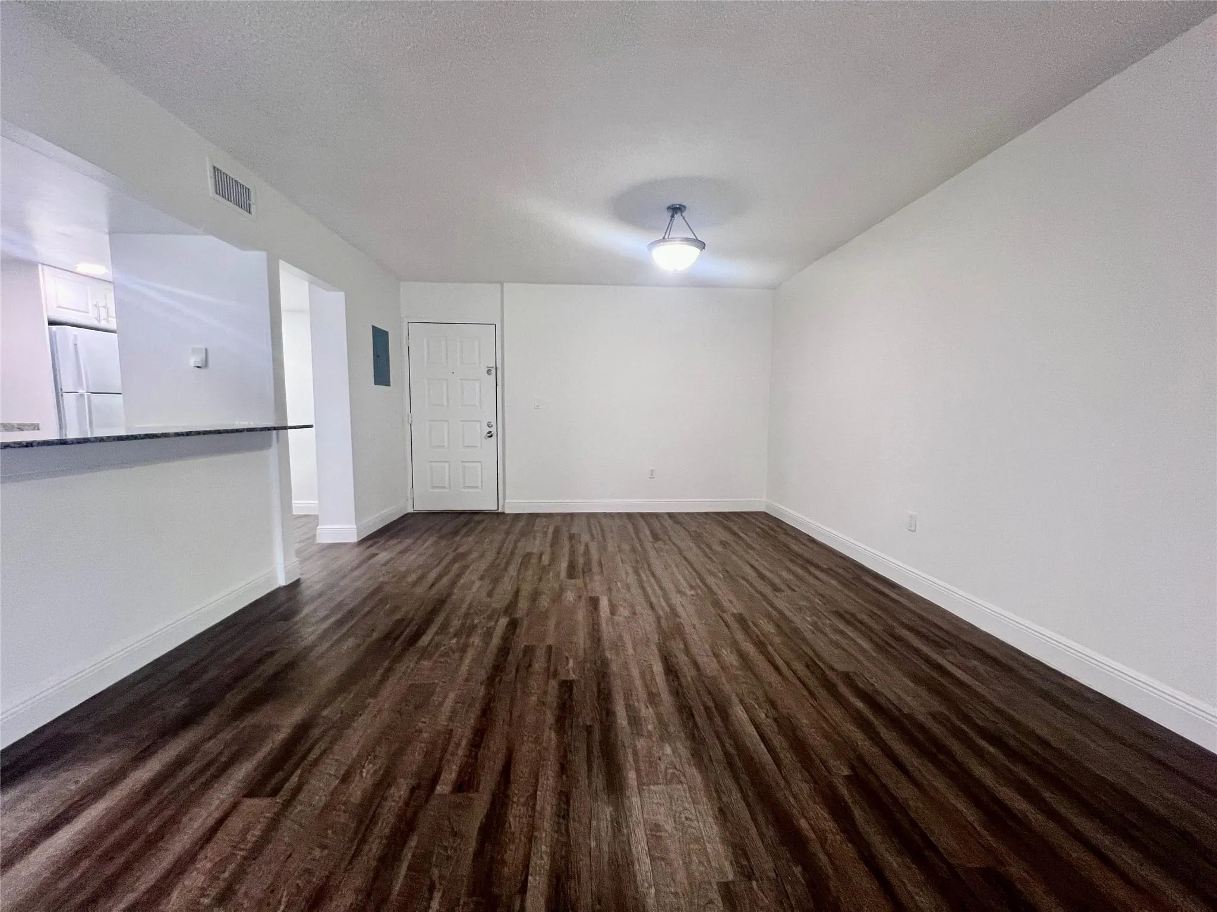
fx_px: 457
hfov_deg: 106.2
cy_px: 456
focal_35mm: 13
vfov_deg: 89.9
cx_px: 608
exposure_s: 1/60
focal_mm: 1.57
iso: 250
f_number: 1.8
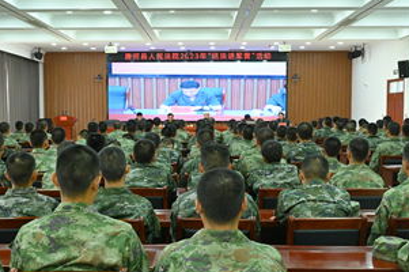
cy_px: 150
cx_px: 189
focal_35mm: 53
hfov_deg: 37.5
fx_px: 601
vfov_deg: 25.4
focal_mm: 29
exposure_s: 1/160
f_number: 7.1
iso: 3600
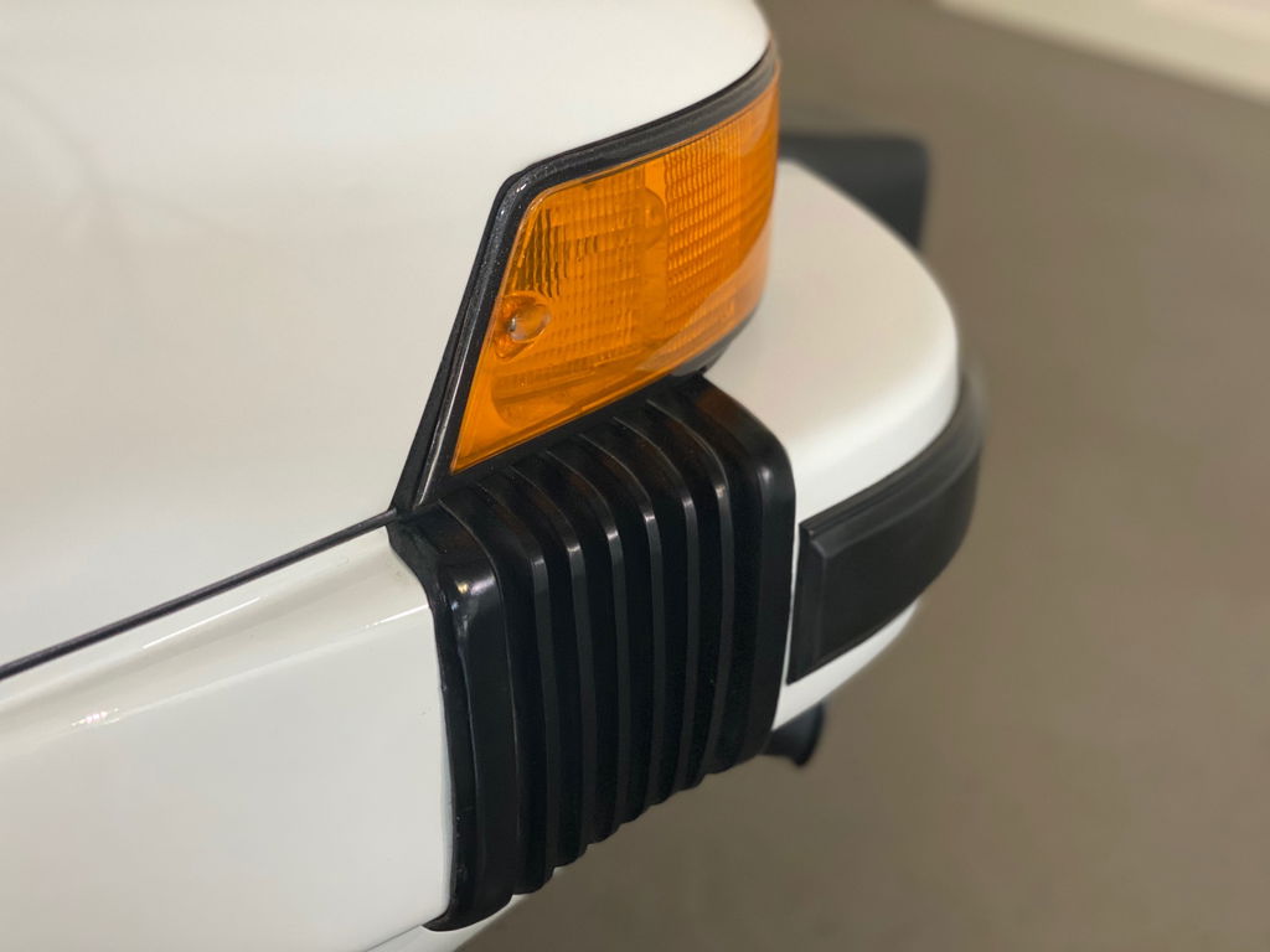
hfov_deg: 36.8
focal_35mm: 52
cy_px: 476
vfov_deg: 28.0
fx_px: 1908
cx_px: 635
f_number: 2
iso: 250
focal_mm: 6
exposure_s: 1/81
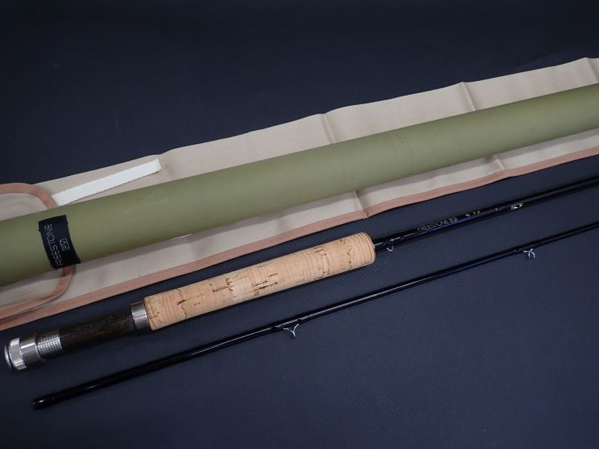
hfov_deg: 67.3
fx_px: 450
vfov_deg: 53.1
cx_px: 303
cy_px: 220
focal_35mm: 26
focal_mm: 4.5
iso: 125
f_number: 2
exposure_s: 1/60
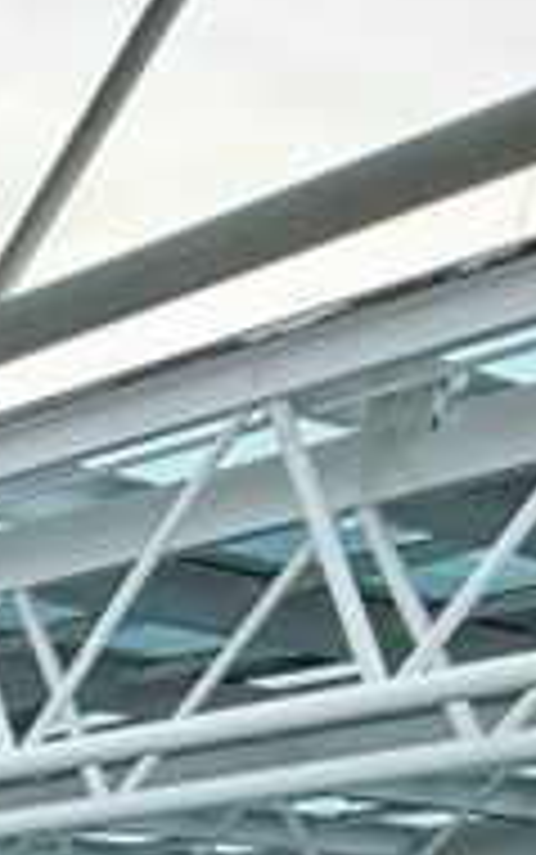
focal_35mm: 78
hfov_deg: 9.4
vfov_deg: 18.9
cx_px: -1351
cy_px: 1616
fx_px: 1820
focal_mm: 2.22
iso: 50
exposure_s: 1/1068
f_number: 2.2
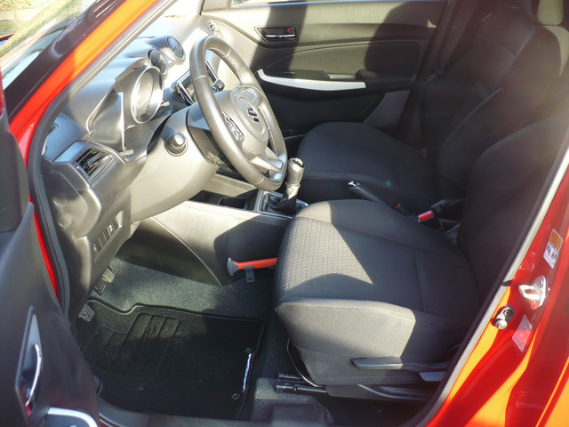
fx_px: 608
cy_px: 214
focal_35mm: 37
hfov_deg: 50.1
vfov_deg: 38.7
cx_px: 284
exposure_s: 1/40
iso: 100
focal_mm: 6.1
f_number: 2.8
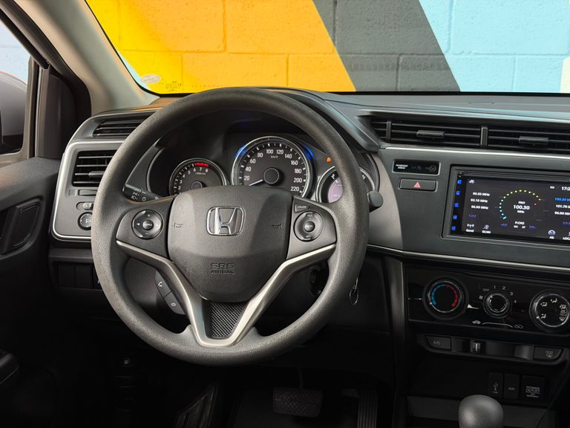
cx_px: 285
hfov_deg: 39.7
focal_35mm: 48
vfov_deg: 30.3
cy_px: 214
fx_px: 790
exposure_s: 1/60
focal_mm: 6.76
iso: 200
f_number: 1.78
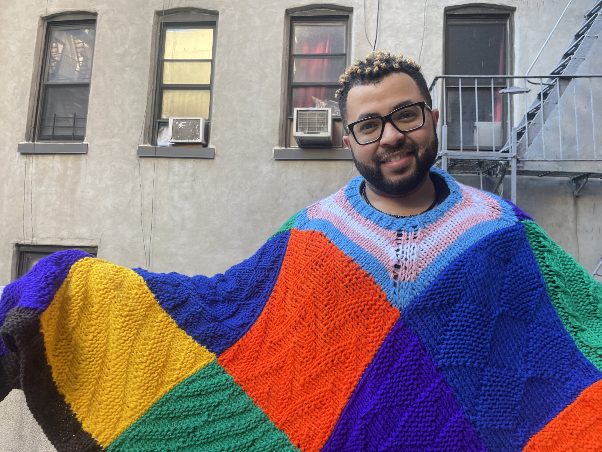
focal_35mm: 26
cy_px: 226
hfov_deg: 67.3
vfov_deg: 53.1
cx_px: 301
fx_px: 452
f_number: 1.6
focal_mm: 4.2
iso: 80
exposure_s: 1/60
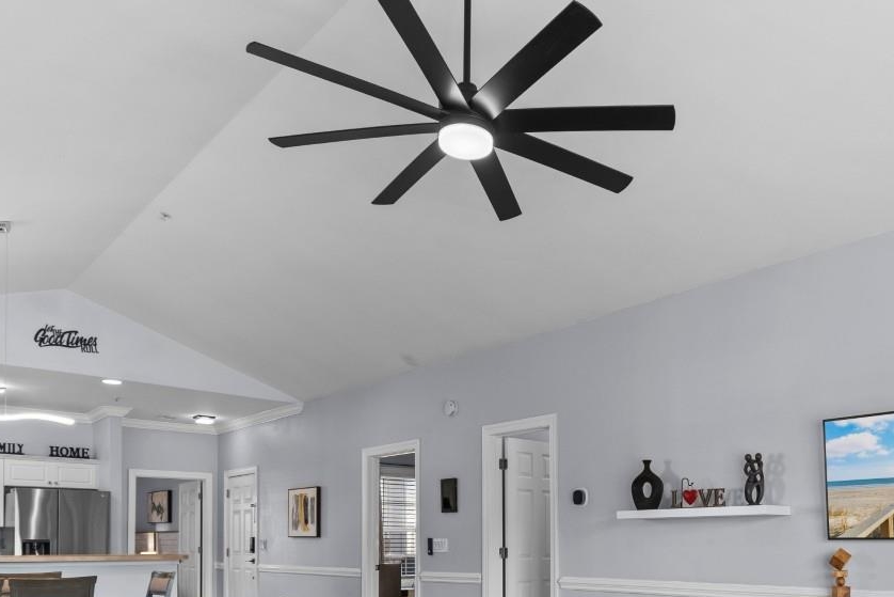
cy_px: 534
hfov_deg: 62.7
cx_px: 563
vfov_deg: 41.5
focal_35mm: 29
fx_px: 720
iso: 100
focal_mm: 10
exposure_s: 1/6
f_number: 4.5
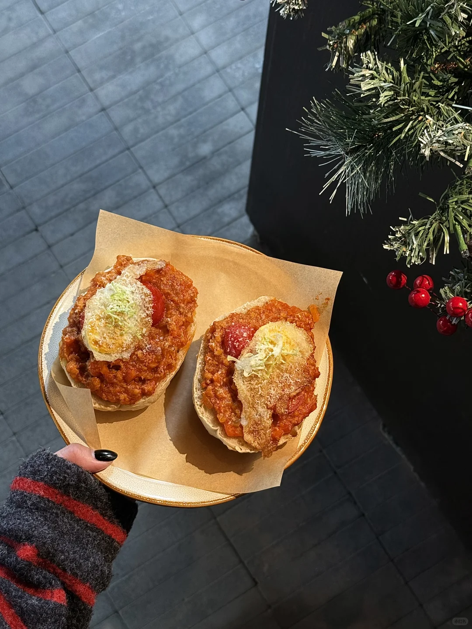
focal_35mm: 48
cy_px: 314
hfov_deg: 30.3
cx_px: 236
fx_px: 873
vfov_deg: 39.7
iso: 125
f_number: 1.78
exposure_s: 1/60
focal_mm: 6.76
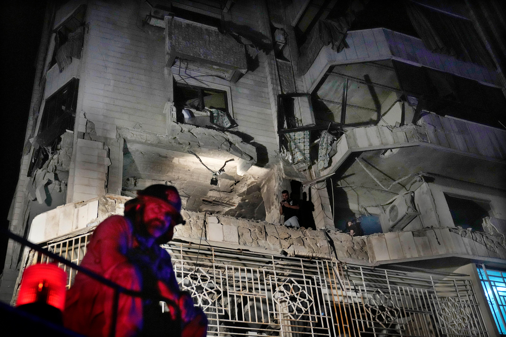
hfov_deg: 46.4
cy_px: 168
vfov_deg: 31.9
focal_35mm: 42
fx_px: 590
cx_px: 253
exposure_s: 1/400
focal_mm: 42
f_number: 2.8
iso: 6400
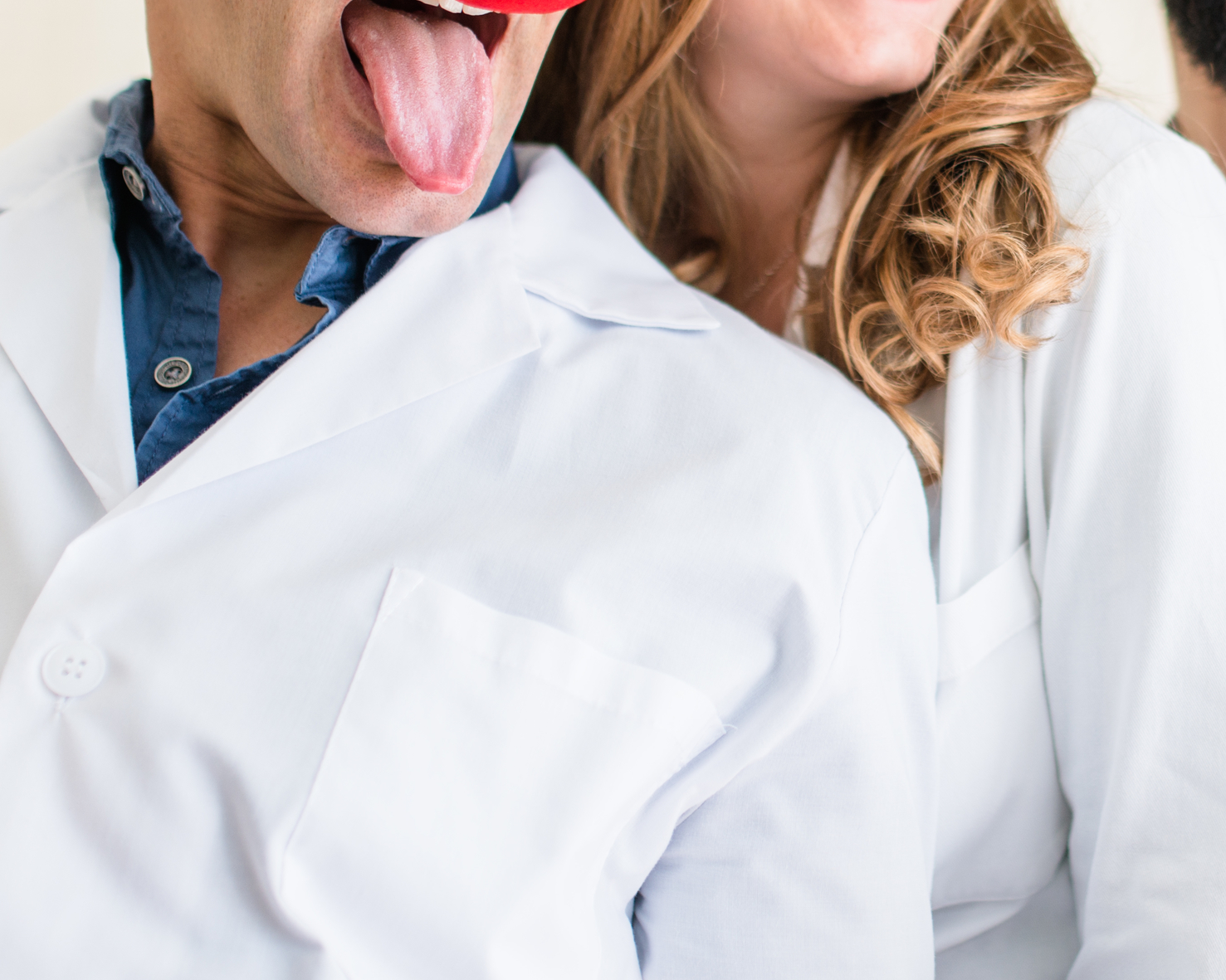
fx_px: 3229
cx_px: 1092
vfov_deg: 17.2
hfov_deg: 21.1
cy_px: 274
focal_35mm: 89
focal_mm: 35
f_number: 1.4
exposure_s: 1/250
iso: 100
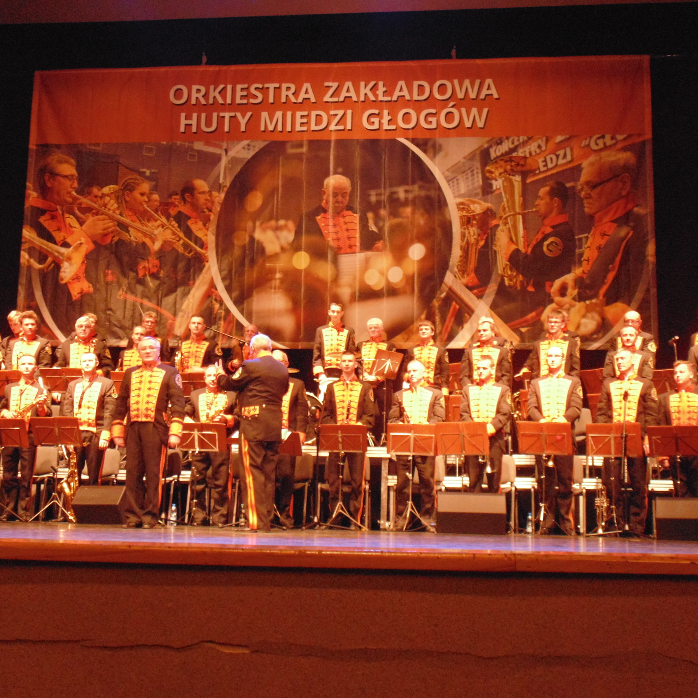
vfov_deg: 34.7
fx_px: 1118
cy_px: 352
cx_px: 336
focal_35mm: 49
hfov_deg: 34.7
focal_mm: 7.4
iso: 400
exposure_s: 1/15
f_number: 3.6
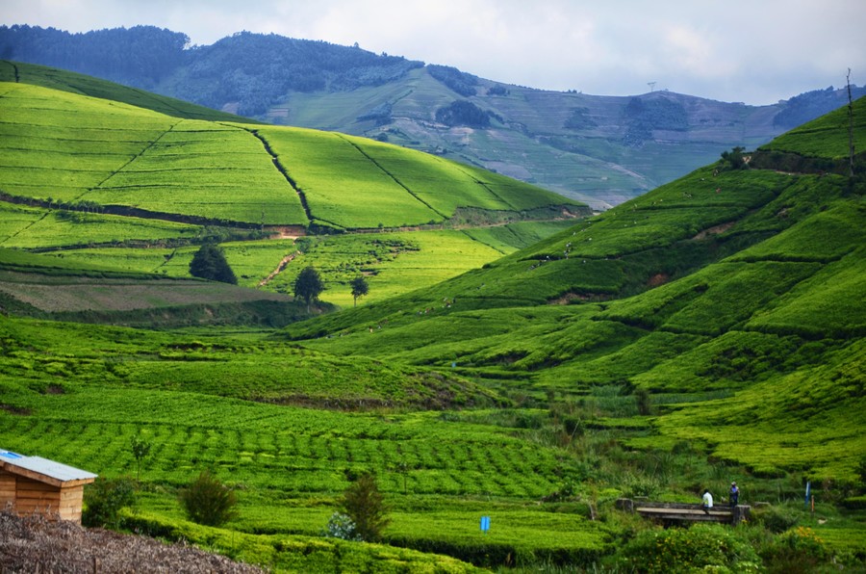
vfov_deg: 10.7
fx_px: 3061
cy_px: 287
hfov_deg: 16.1
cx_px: 433
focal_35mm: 128
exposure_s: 1/320
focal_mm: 85
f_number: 5.6
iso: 140
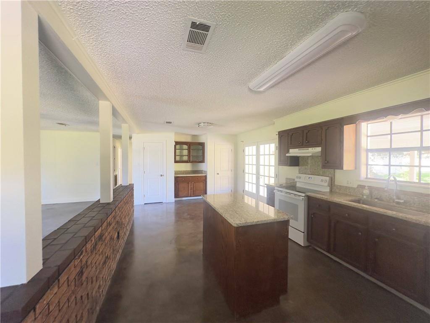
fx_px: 174
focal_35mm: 14
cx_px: 215
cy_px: 162
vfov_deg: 85.7
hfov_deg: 102.1
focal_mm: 2.22
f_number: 2.2
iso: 640
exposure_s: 1/60
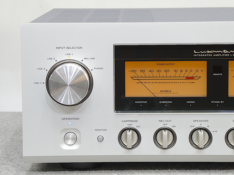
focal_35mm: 135
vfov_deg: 11.0
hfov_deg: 14.6
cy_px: 88
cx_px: 117
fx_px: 913
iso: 200
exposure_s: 1/8
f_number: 5.3
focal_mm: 24.2
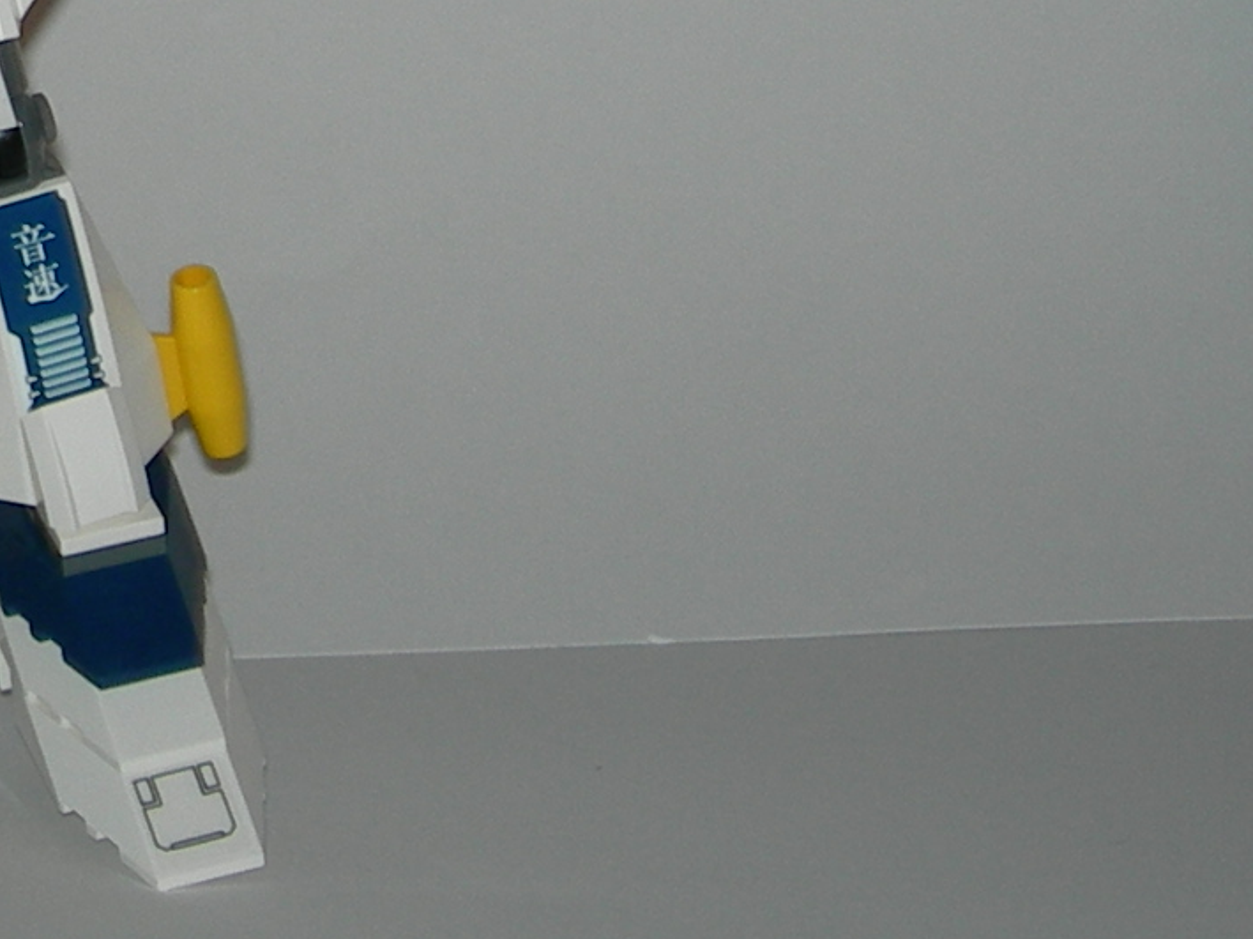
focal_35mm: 139
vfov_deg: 10.3
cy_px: -446
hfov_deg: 13.6
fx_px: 5029
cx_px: -470
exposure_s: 1/60.1
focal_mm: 7.8
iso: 50
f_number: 2.8
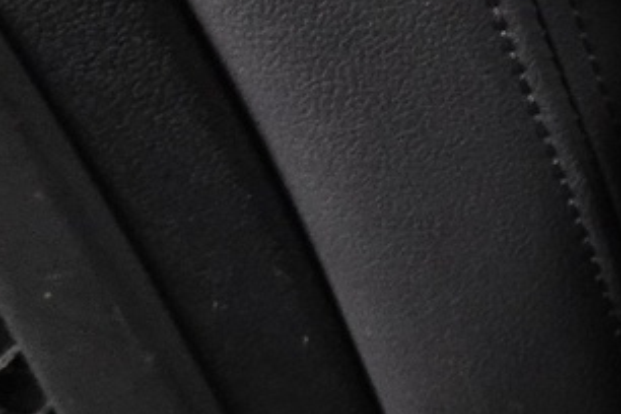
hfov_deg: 13.1
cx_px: 1384
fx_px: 2191
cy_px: 57
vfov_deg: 10.7
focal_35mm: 127
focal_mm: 9.4
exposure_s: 1/8
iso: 1600
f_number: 1.8
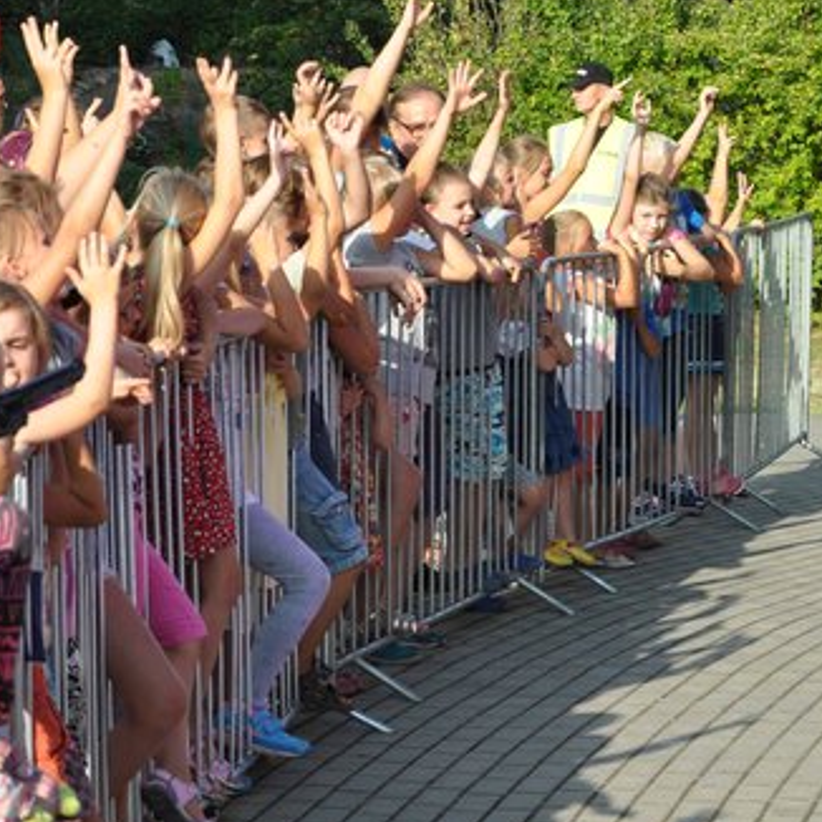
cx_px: 378
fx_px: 3546
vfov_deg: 13.2
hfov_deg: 13.2
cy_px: 313
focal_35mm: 132
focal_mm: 52
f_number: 8
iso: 200
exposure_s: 1/250
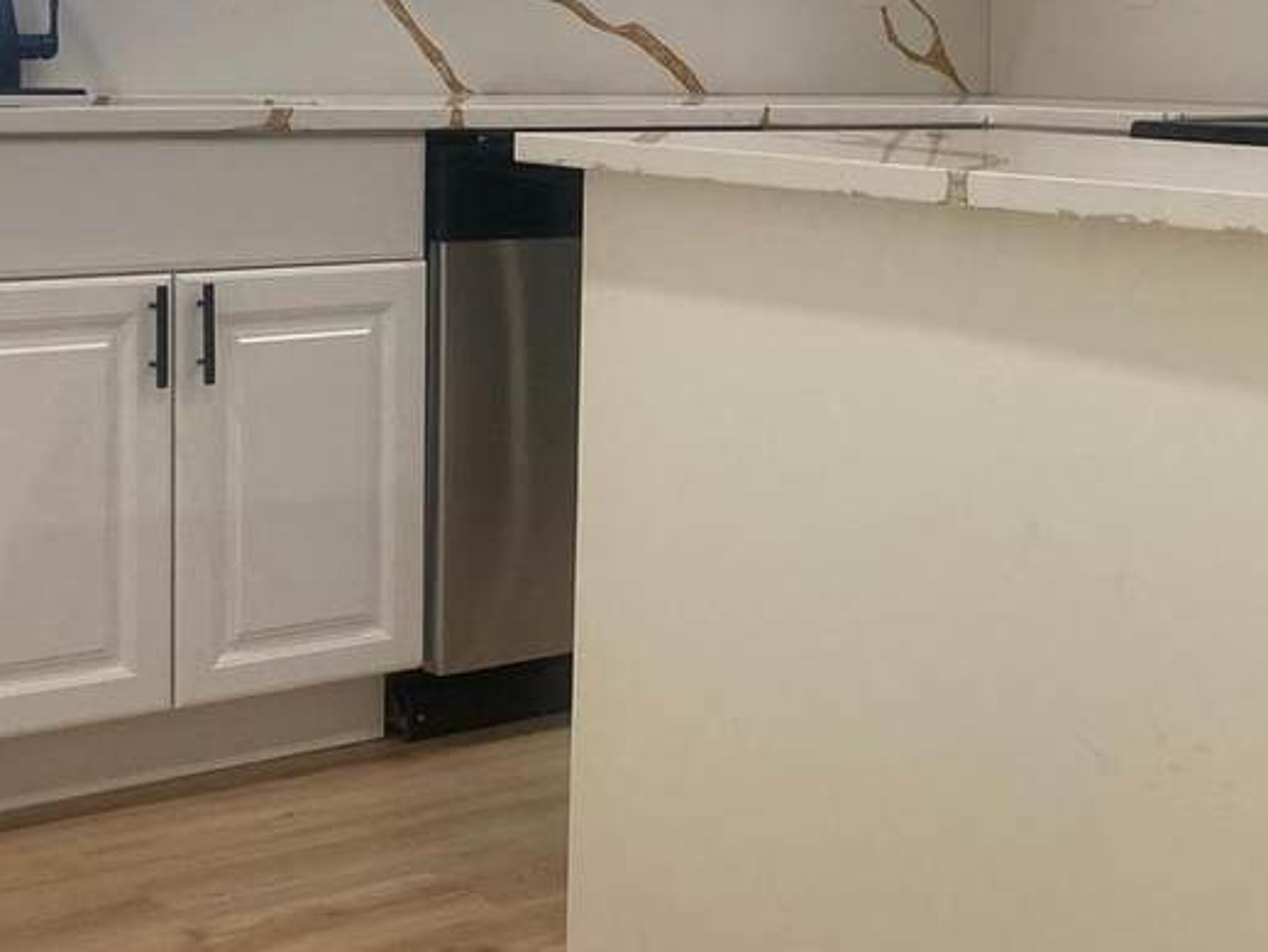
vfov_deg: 21.1
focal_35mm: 69
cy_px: 190
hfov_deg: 28.0
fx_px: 2529
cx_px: 840
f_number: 1.8
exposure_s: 1/60
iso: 64
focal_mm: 3.99
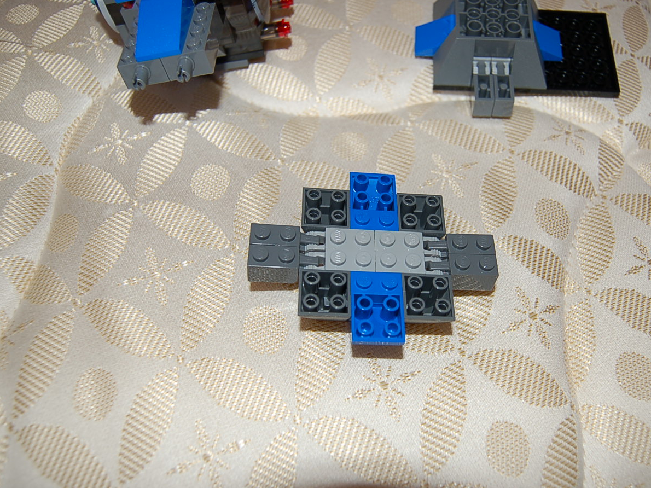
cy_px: 241
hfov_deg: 53.0
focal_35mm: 35
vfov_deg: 41.1
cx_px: 374
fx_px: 651
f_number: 3.5
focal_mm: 19
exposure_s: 1/60
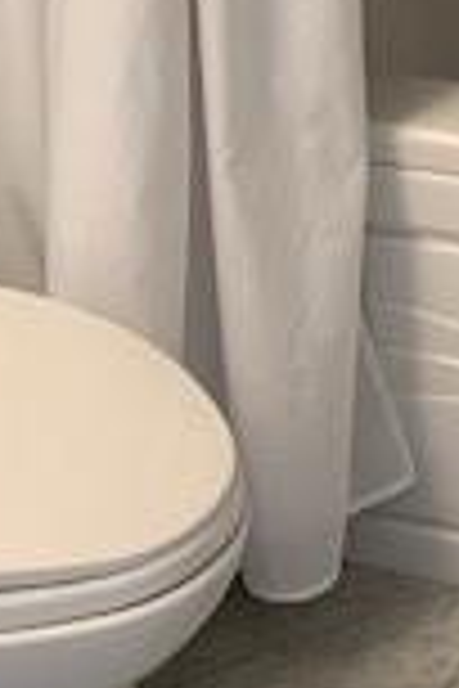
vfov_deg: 16.0
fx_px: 2161
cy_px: -463
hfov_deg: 11.7
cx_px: 648
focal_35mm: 113
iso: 80
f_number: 1.8
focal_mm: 4.25
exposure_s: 1/60
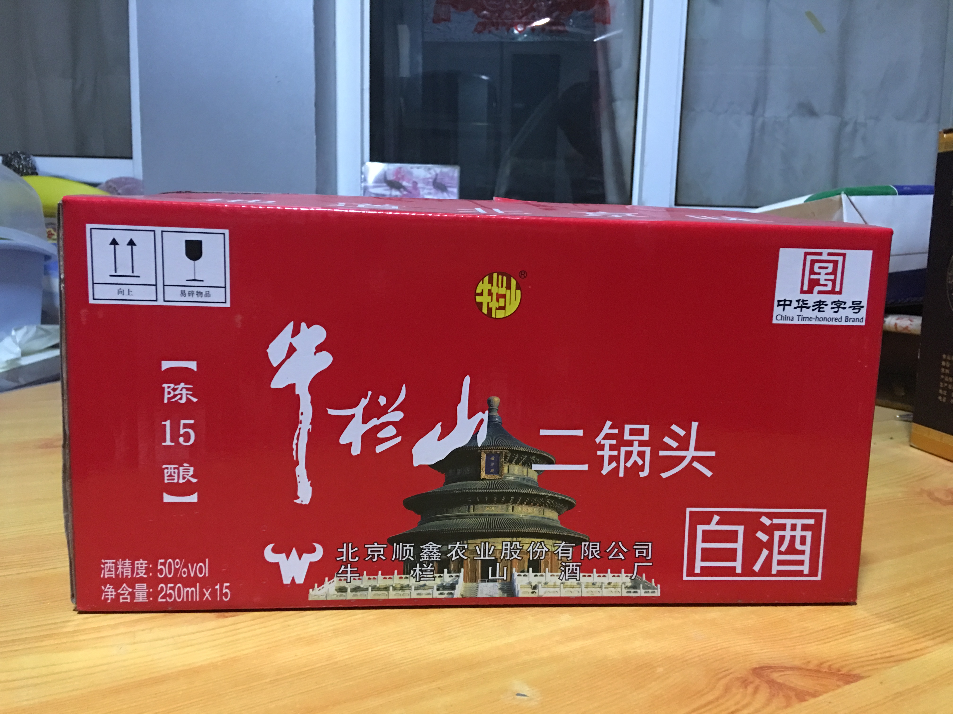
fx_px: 798
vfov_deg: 48.2
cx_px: 476
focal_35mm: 29
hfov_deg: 61.7
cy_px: 357
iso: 160
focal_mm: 4.15
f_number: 2.2
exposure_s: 1/8
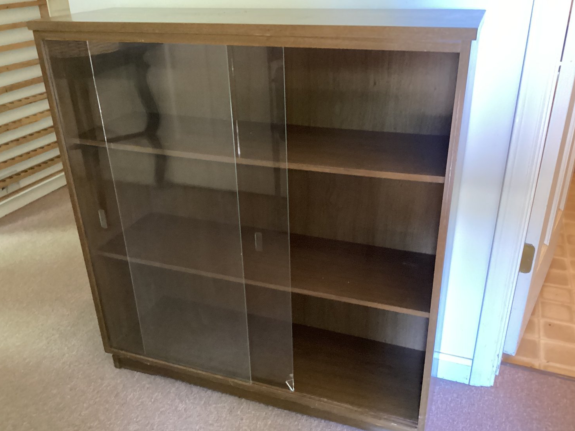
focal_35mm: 32
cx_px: 287
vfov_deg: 44.2
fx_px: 532
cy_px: 220
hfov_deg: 56.8
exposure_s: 1/24
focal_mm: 3.3
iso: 640
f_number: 2.4
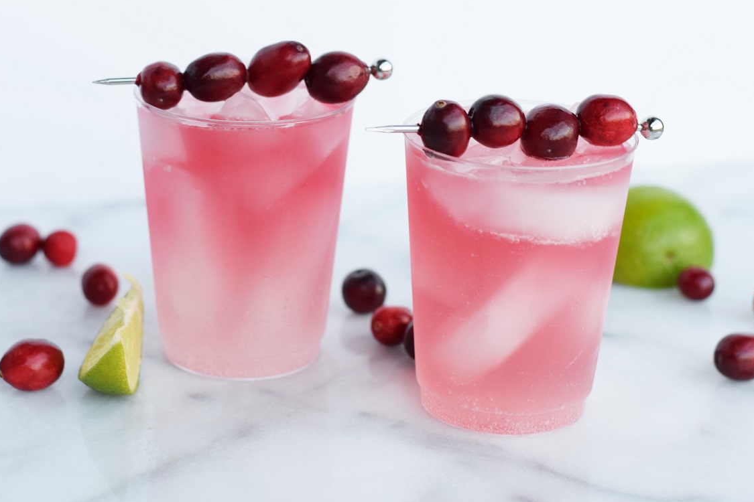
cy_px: 247
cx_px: 367
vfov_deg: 17.1
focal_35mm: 80
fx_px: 1675
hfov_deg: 25.4
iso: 450
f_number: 4
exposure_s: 1/60
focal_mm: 50
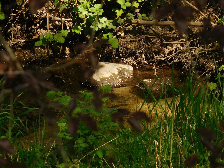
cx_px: 112
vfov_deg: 4.6
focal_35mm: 320
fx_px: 2070
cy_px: 84
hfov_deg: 6.2
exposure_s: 1/125
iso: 200
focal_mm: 57.1
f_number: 5.9
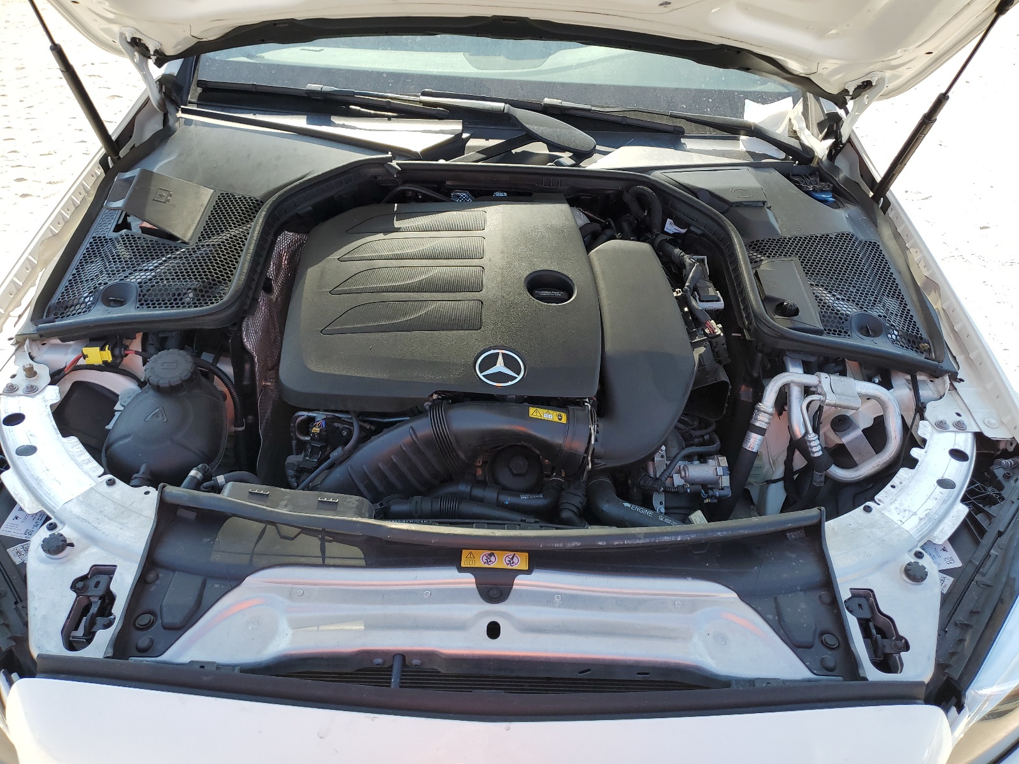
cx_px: 510
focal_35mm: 26
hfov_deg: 67.3
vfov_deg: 53.1
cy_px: 382
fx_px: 765
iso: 50
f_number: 1.5
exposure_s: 1/909
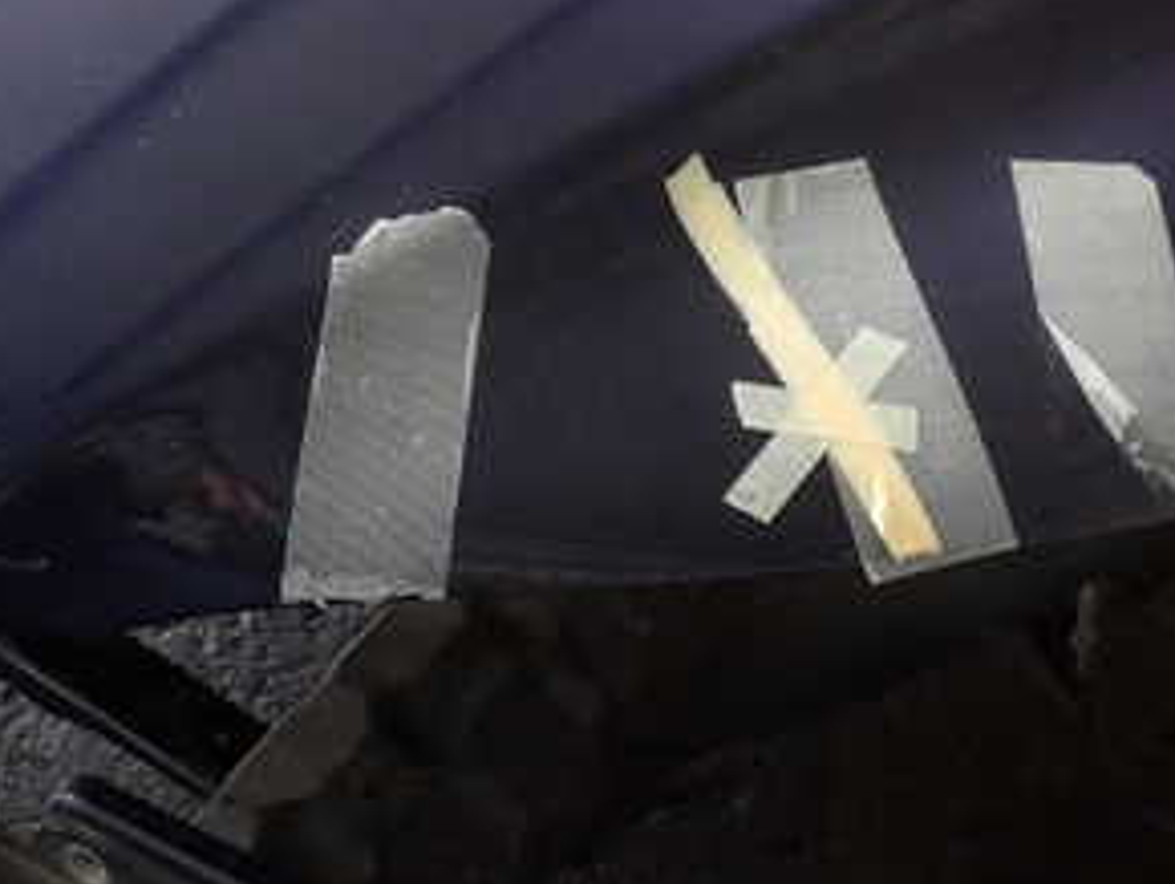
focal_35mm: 62
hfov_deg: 31.0
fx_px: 2106
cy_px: 122
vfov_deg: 23.2
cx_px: 413
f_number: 2.3
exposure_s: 1/40
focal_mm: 5.4
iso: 200
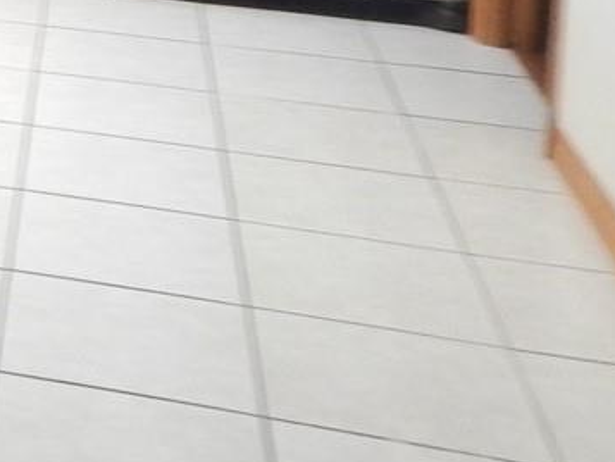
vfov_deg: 13.1
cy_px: -353
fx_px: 1831
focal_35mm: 103
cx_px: -587
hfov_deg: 15.5
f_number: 3
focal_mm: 4
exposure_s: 1/13
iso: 400
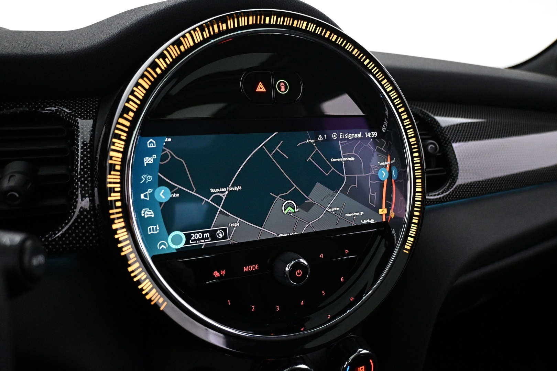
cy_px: 186
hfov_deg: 67.4
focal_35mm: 27
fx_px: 418
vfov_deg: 47.9
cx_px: 278
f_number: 3.5
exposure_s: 1/100
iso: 4000
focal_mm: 18
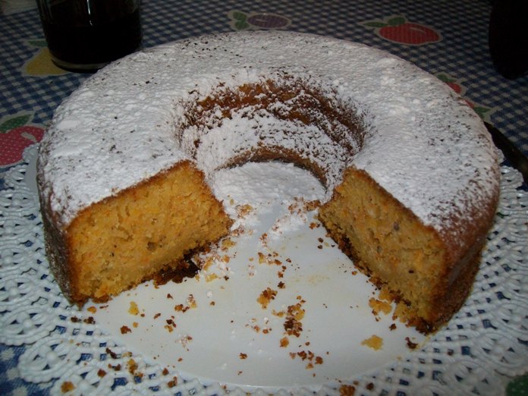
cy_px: 198
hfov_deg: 54.0
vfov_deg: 41.8
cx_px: 264
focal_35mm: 34
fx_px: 519
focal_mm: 6.1
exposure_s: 1/60
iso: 160
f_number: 2.7
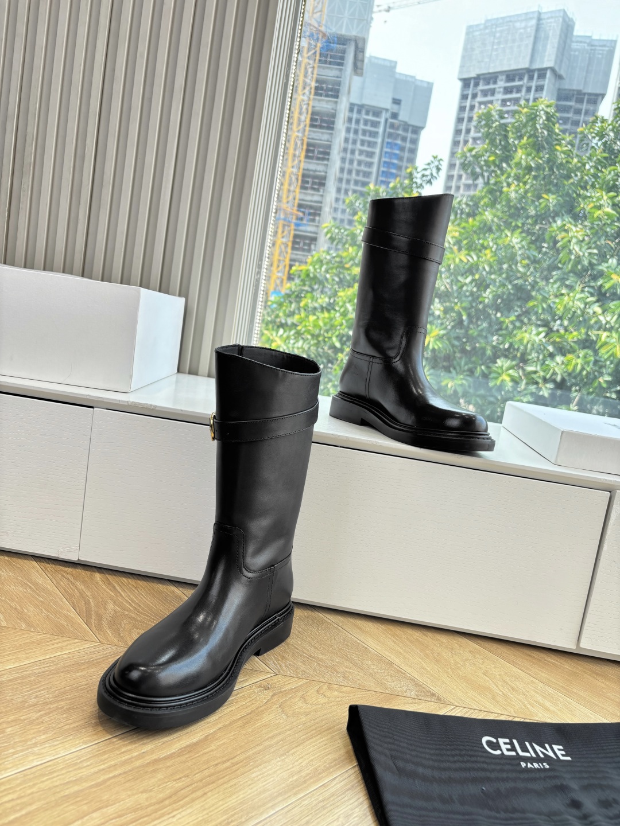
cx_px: 310
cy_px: 413
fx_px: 621
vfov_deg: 67.3
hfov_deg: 53.1
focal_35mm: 26
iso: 40
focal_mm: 5.96
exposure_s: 1/169
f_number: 1.6
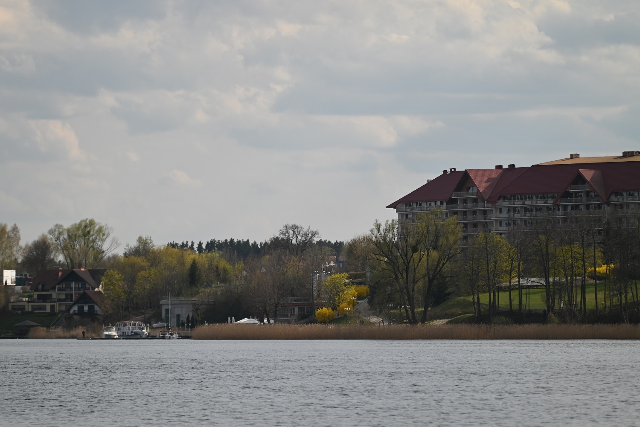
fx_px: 5335
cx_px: 320
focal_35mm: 300
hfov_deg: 6.9
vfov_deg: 4.6
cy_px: 214
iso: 160
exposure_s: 1/1000
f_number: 5.6
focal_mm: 300
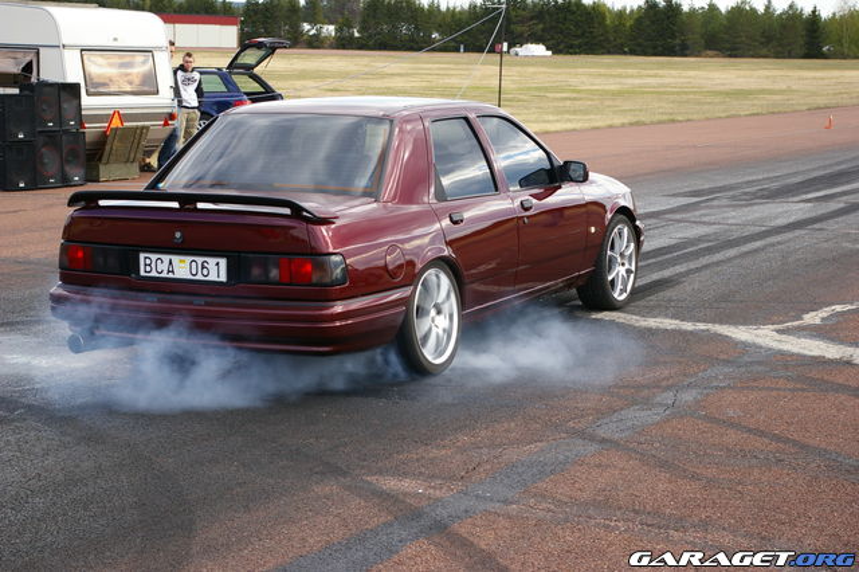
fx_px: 1789
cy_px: 286
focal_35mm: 75
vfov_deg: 18.2
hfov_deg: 27.0
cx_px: 430
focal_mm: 50
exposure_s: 1/125
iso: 200
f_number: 8
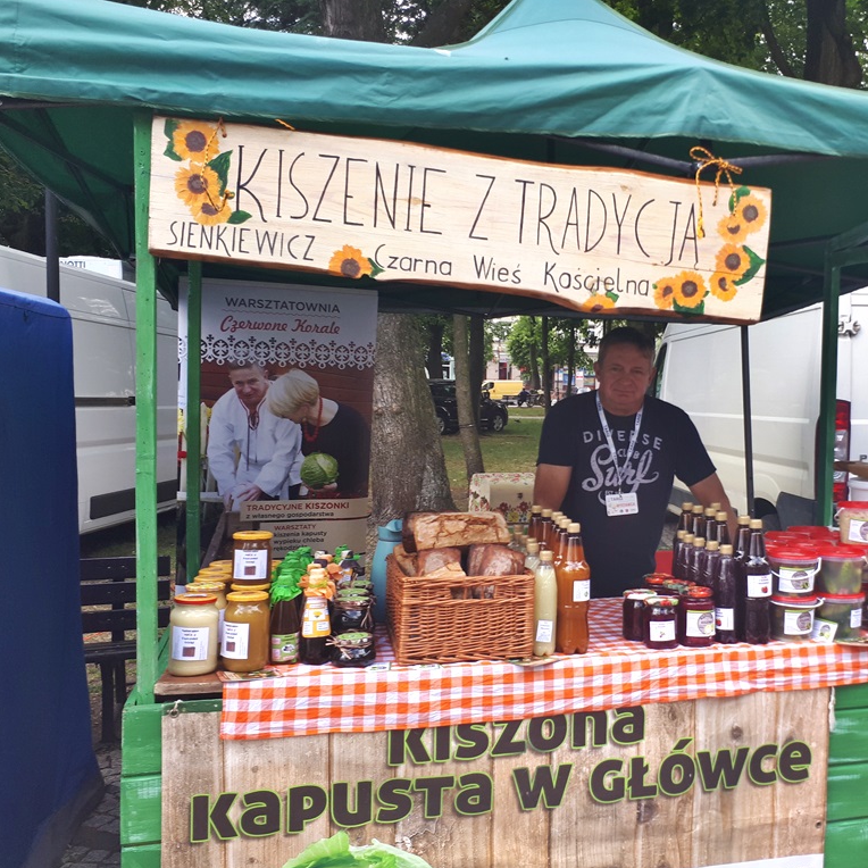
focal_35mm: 32
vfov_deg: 51.1
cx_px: 577
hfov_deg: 50.2
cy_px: 435
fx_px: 908
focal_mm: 3.6
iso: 40
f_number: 1.9
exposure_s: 1/189
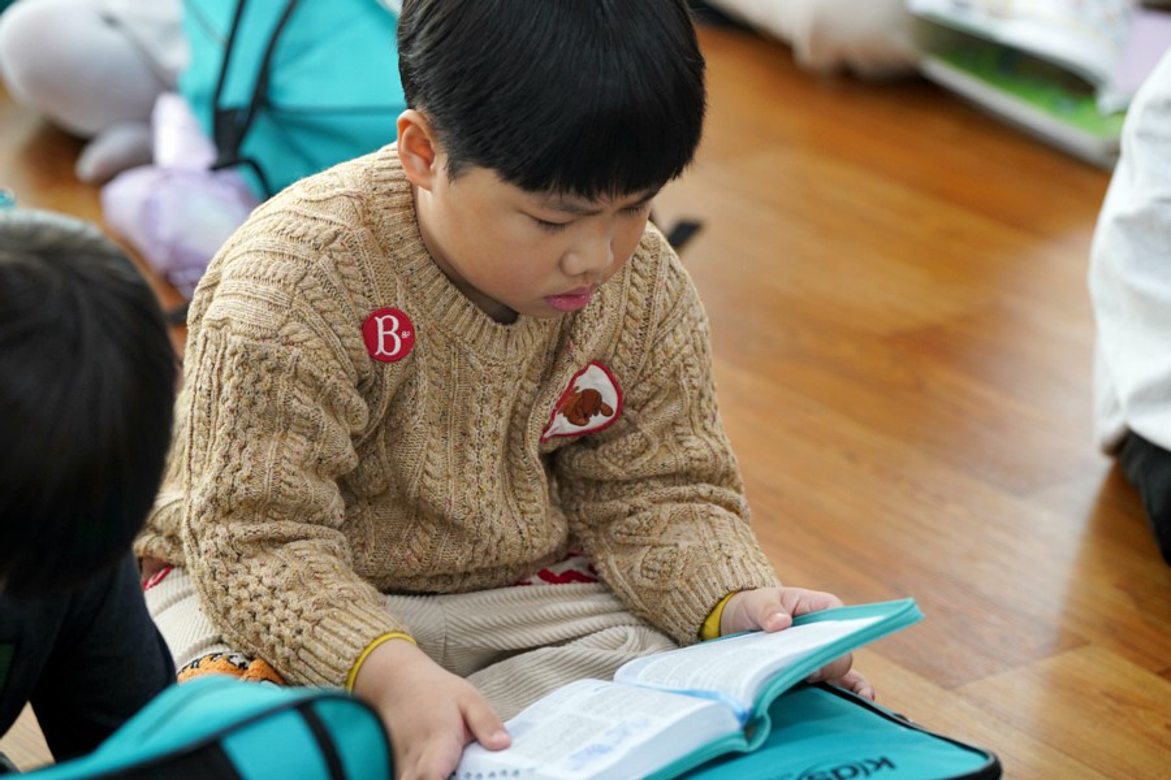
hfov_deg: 16.3
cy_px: 390
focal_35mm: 126
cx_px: 586
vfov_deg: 10.9
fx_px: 4098
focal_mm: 126
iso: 1600
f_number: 4
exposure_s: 1/160
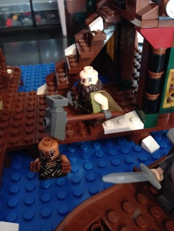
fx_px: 221
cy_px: 116
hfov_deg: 42.9
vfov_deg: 55.4
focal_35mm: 33
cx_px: 87
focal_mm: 4.12
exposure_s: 1/15
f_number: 2.4
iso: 800
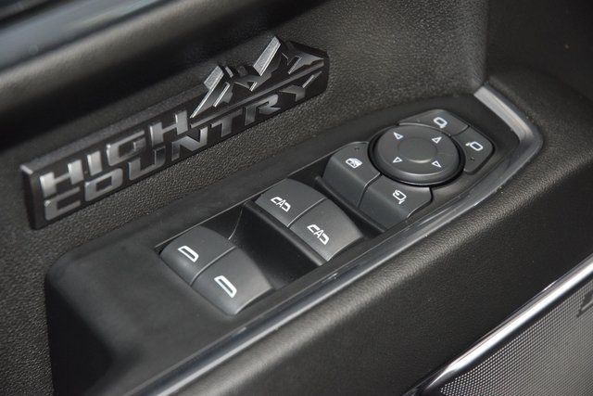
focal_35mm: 105
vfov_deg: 13.0
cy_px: 198
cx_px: 296
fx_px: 1730
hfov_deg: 19.5
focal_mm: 70
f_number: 4.5
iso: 2200
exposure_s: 1/125
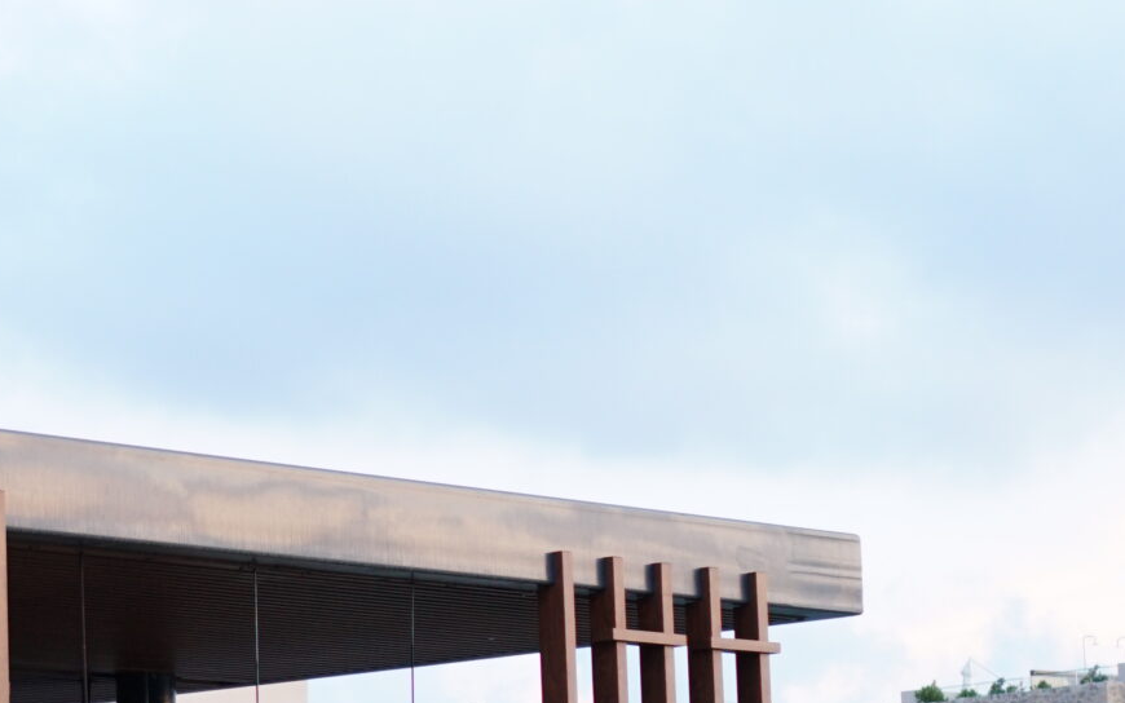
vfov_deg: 10.4
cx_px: 50
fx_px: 3864
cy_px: 597
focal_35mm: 126
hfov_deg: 16.3
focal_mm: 28
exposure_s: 1/100
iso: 400
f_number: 2
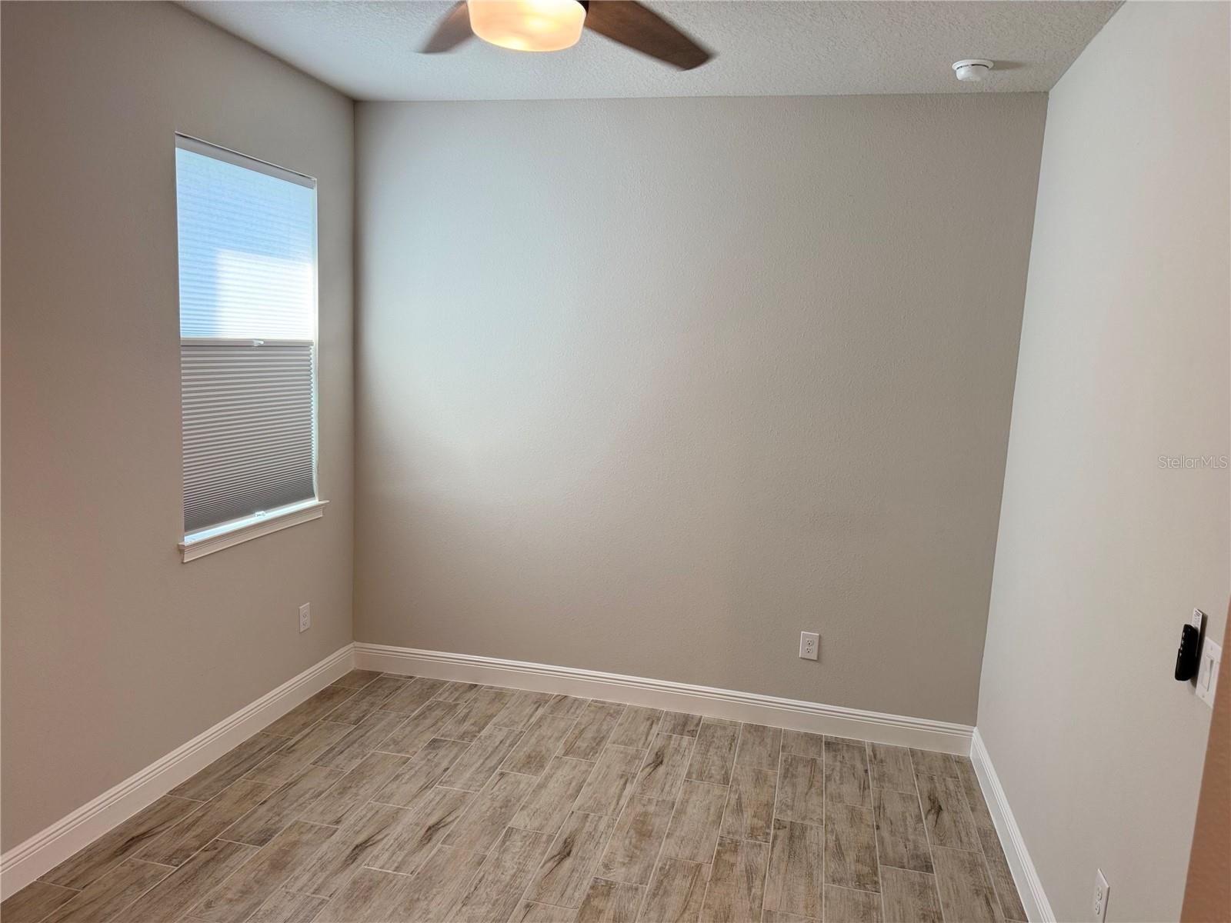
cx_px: 616
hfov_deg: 71.6
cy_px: 462
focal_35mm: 24
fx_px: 853
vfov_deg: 56.8
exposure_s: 1/120
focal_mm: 6.76
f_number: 1.78
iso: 100
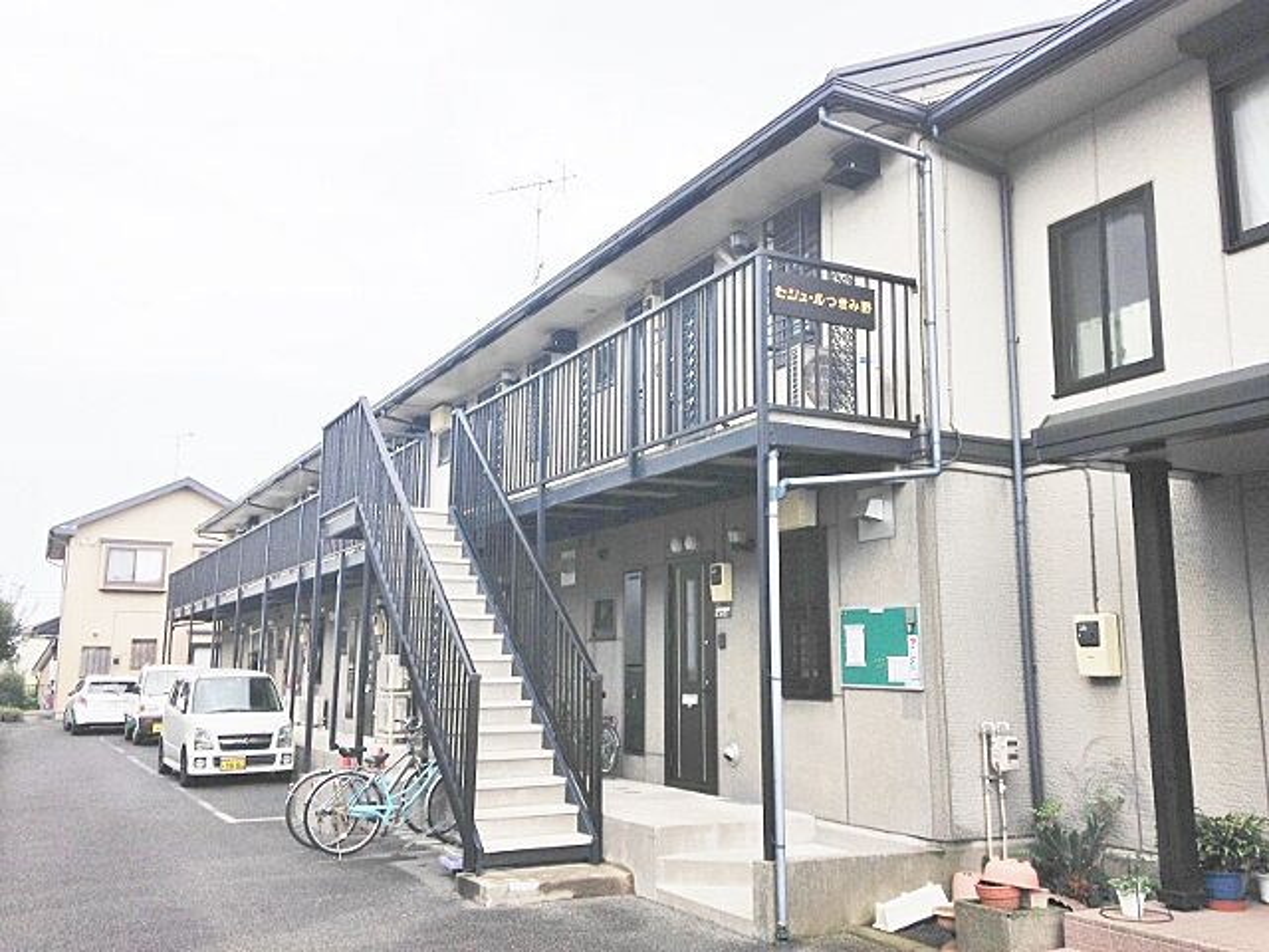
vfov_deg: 42.9
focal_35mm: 33
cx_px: 634
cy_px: 476
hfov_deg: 55.4
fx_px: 1210
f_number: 2.4
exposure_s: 1/919
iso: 50
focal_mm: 4.12
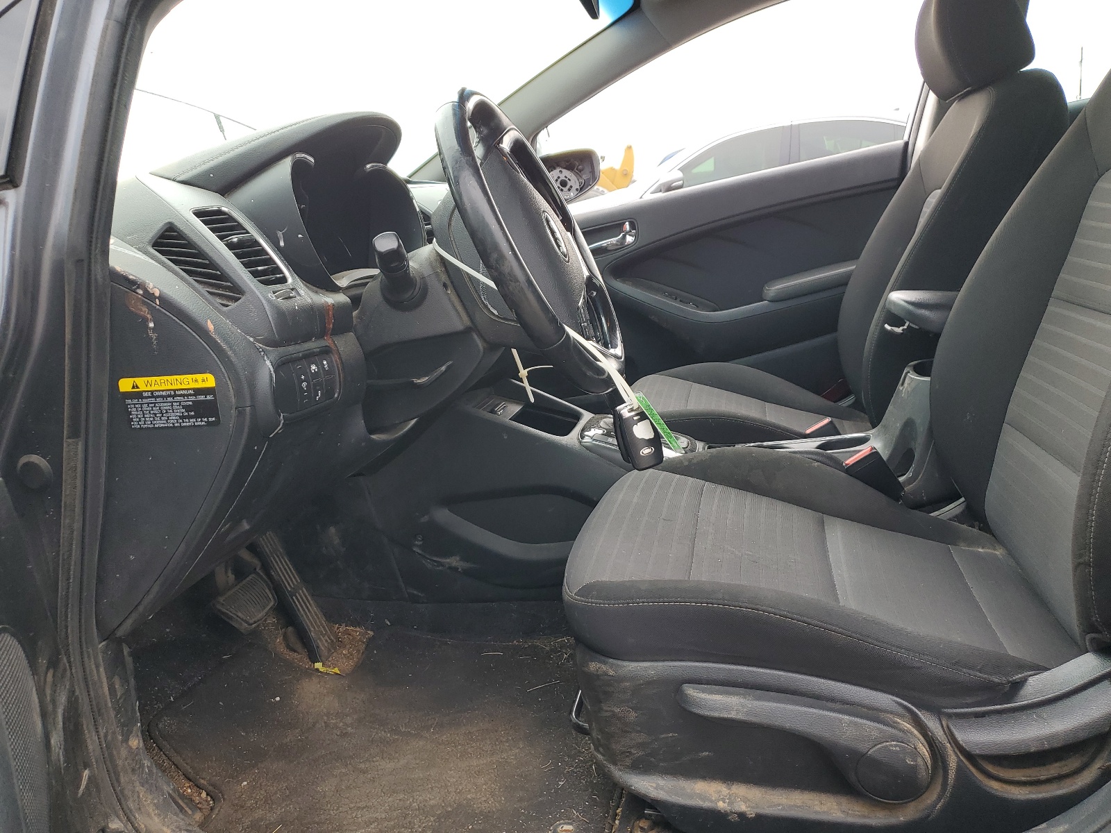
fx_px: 834
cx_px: 556
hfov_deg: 67.3
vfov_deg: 53.1
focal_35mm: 26
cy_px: 416
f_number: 1.5
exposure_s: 1/217
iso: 50
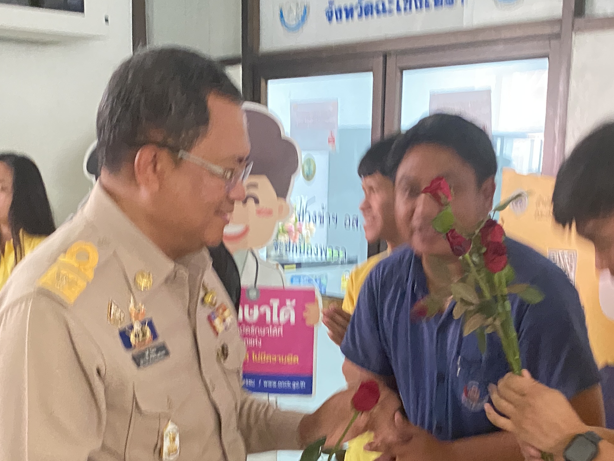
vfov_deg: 26.6
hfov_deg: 35.5
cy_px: 356
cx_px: 346
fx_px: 958
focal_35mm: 54
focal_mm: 4.25
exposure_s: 1/30
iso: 640
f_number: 1.8
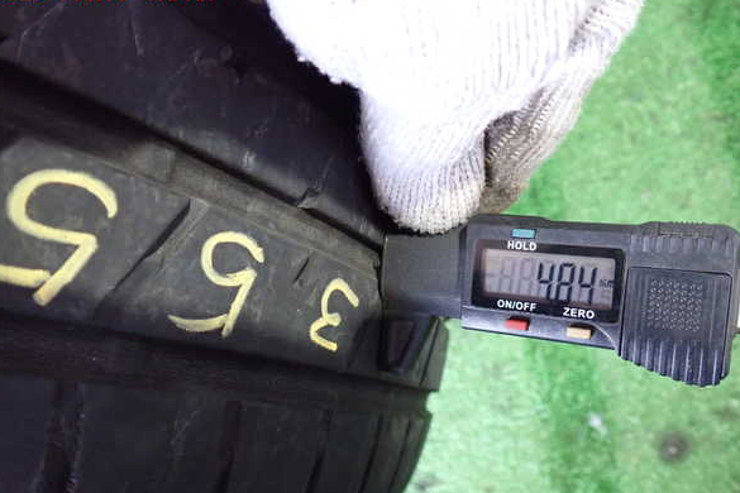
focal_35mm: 32
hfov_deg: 58.7
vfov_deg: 41.1
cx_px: 363
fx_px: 658
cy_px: 260
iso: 800
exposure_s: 1/30
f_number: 2.3
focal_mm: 5.4
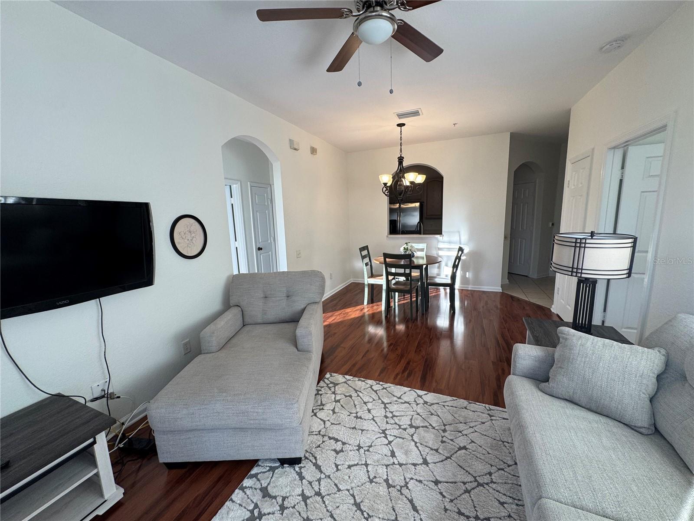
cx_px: 347
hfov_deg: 102.1
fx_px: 281
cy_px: 260
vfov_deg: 85.7
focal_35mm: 14
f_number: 2.2
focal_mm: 2.22
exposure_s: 1/120
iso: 125
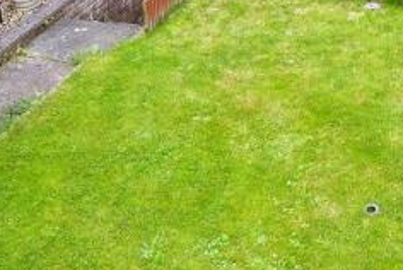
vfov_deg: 20.7
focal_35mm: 65
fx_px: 729
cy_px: 45
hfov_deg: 30.2
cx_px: 319
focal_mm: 10
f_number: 6.3
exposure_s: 1/160
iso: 500
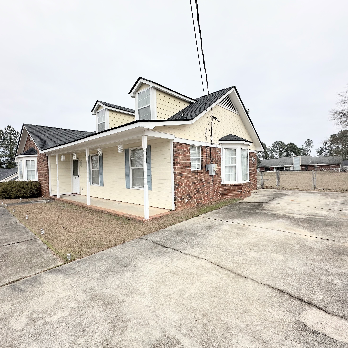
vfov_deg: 84.0
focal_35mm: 17
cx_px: 161
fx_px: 193
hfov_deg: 83.8
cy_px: 173
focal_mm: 2.22
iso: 50
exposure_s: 1/1383
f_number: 2.2
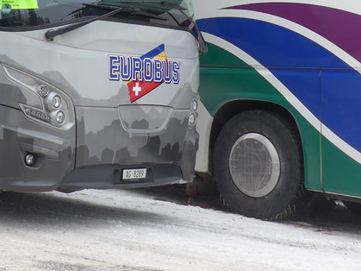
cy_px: -83
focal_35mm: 83
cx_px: -91
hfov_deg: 21.6
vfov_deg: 16.7
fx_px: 865
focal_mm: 6
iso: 80
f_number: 2.8
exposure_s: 1/320
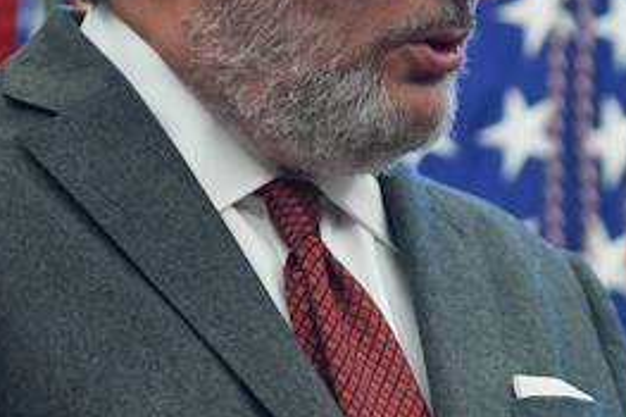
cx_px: 943
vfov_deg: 4.3
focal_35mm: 320
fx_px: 5561
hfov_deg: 6.4
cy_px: 427
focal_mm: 70
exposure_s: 1/250
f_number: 2.8
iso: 2500
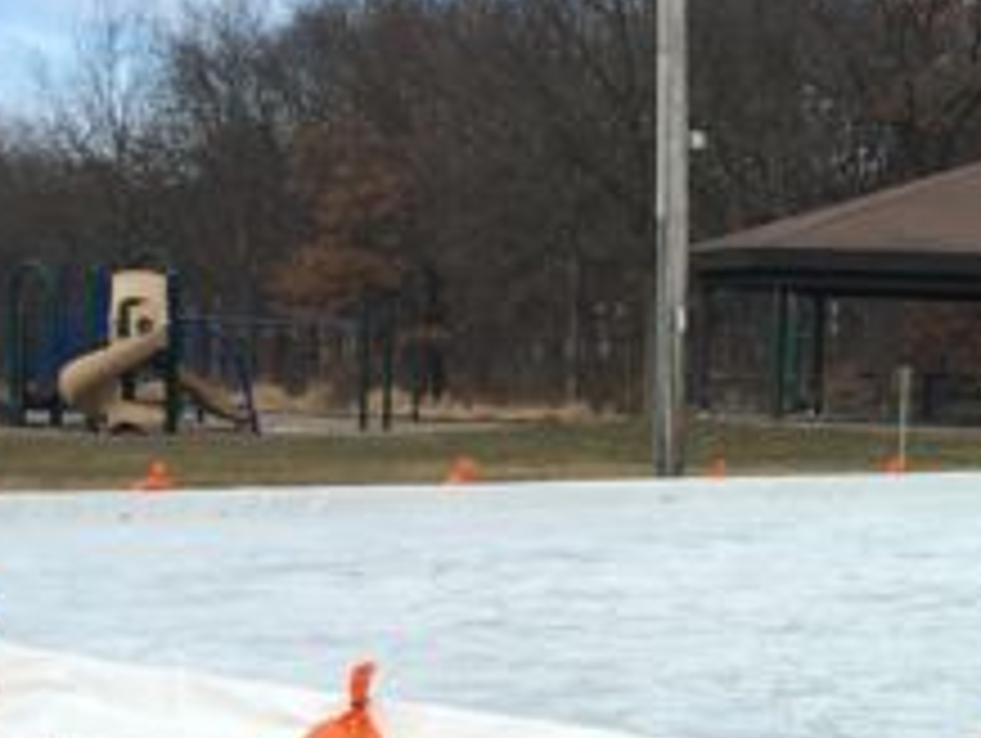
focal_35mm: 91
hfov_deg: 19.6
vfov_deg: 16.3
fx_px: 2582
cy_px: 414
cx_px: 1330
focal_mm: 4.15
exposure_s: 1/1131
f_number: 2.2
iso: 25
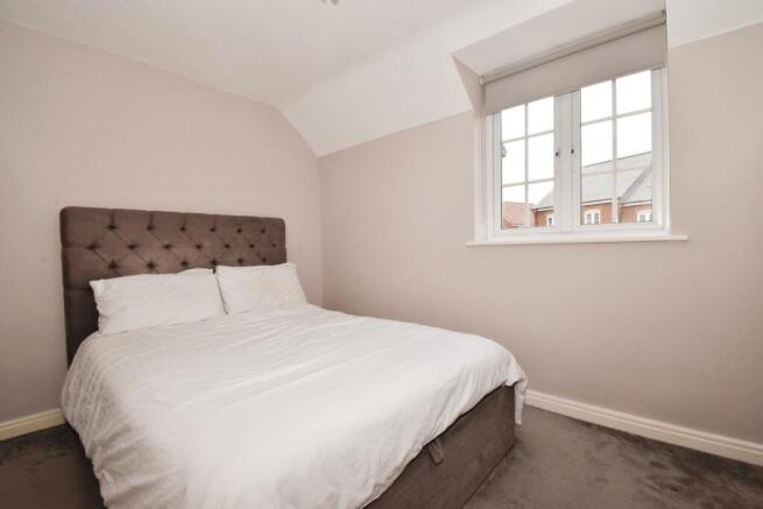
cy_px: 254
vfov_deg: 77.4
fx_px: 318
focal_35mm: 15
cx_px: 382
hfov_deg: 100.4
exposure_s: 1/60
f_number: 16
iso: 1000
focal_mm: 10
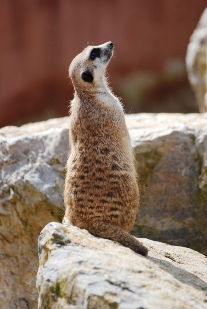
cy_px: 154
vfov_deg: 6.2
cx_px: 104
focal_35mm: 330
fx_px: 2839
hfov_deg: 4.2
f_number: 5.3
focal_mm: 220
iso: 200
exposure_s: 1/500
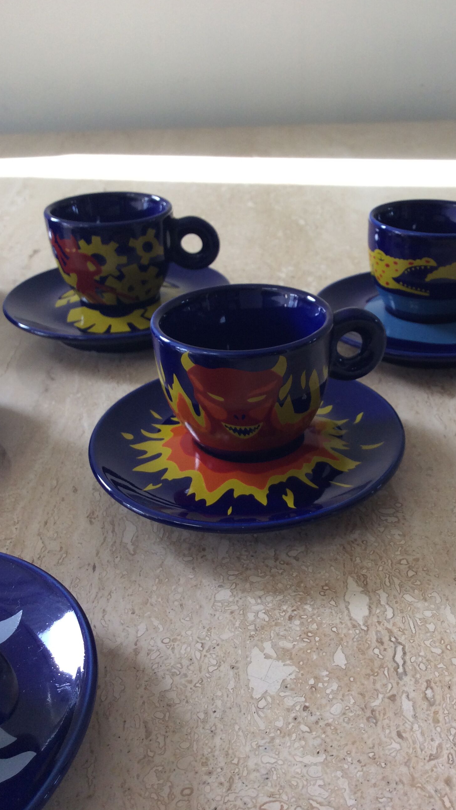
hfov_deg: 33.5
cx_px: 298
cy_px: 406
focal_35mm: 35
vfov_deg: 56.6
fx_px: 752
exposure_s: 1/50
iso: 50
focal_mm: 3.3
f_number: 2.4
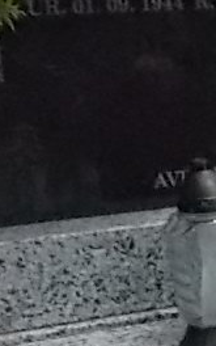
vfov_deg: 12.1
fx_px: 1573
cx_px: 687
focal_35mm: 167
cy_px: 460
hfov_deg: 6.9
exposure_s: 1/800
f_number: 8
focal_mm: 4.6
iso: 400
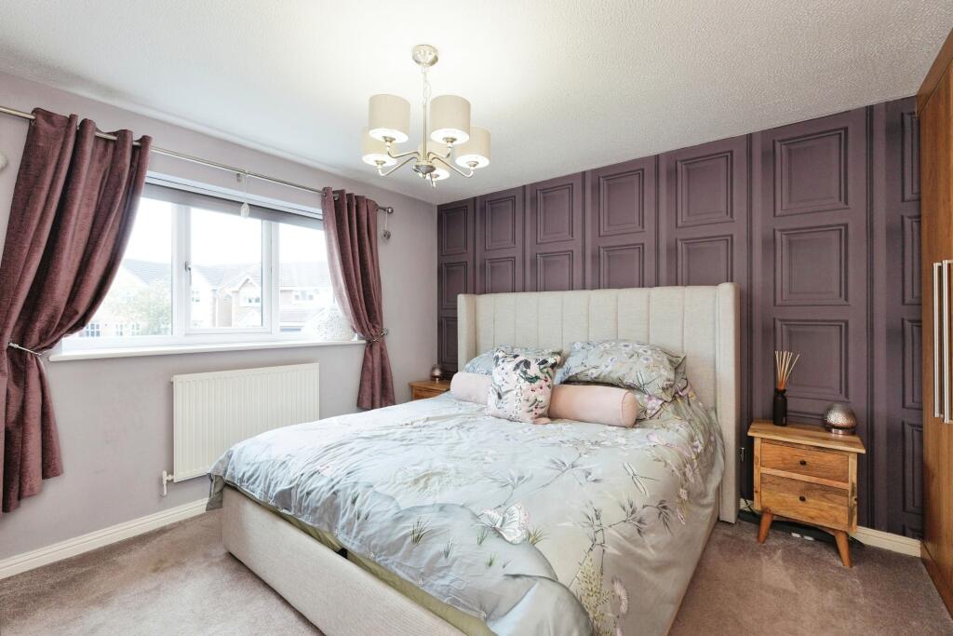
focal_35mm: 16
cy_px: 318
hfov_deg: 97.6
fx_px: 417
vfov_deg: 74.6
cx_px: 476
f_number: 4
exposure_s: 1/80
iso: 400
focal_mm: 10.5
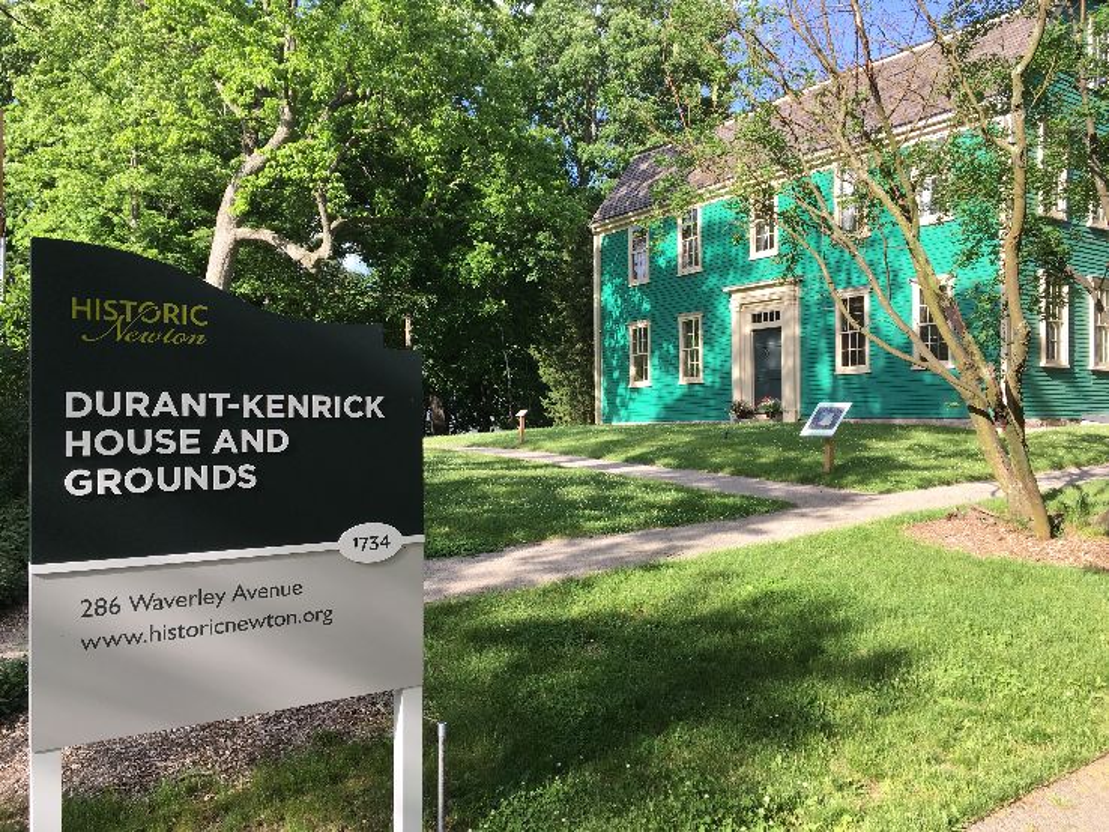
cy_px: 416
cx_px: 554
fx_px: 929
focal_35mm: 29
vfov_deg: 48.3
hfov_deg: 61.6
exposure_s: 1/450
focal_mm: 4.15
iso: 25
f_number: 2.2
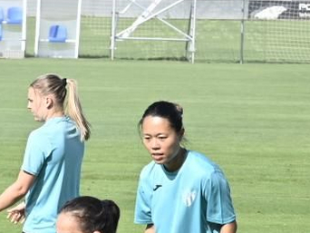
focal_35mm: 337
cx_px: -58
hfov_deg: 5.8
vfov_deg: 4.4
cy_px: 376
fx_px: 3020
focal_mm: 50
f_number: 4.5
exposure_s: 1/1000
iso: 160
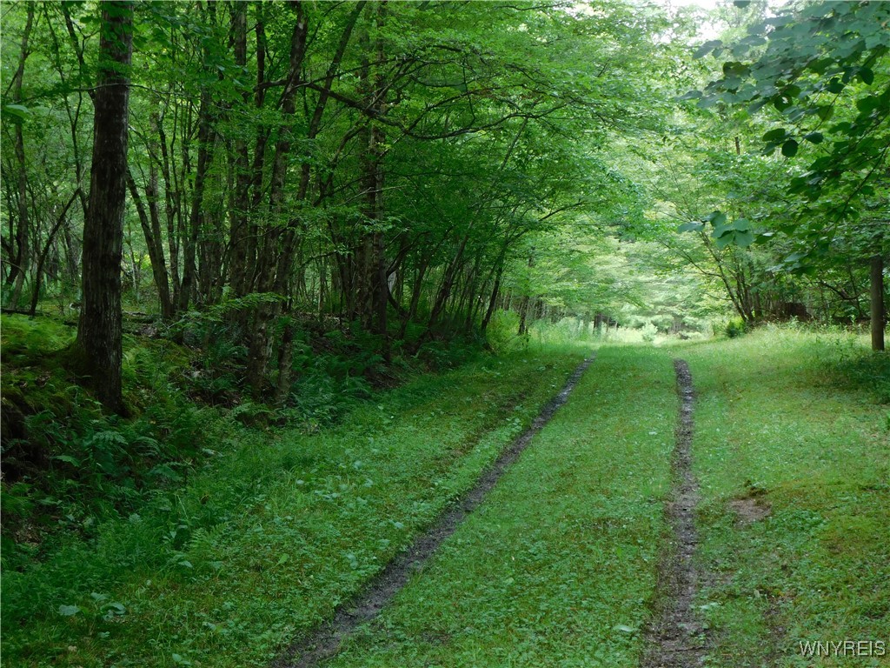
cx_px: 445
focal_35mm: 59
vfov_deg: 24.8
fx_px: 1517
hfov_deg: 32.7
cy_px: 334
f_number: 4
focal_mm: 10.4
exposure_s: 1/50
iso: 125
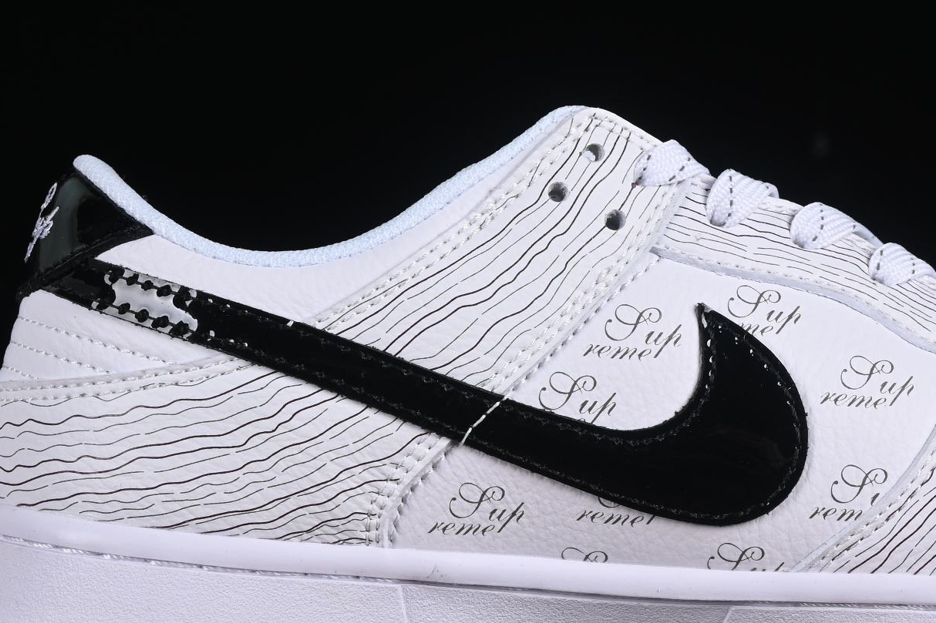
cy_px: 265
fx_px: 4471
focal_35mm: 172
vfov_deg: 8.0
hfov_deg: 11.9
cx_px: 748
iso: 160
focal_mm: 50
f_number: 8
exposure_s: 1/100
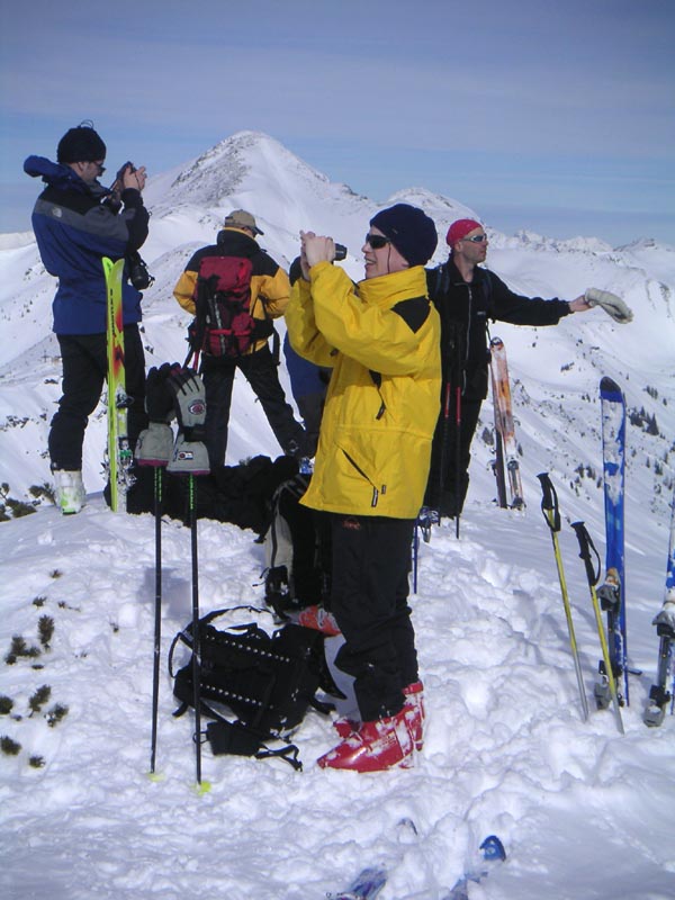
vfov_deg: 27.8
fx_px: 1820
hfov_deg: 21.0
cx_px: 338
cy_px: 450
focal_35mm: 70
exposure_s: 1/500
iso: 50
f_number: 6.7
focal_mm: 10.9
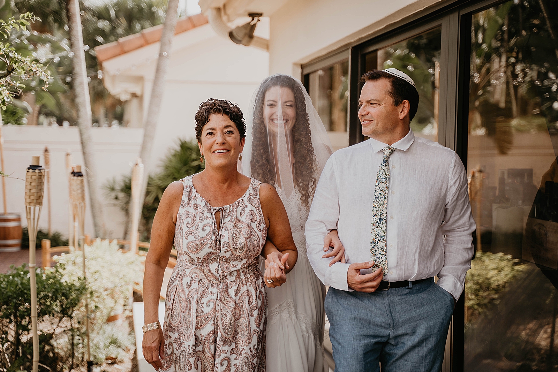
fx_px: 961
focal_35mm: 62
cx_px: 279
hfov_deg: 32.4
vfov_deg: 21.9
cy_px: 186
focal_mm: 62
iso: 125
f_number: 2.8
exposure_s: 1/320
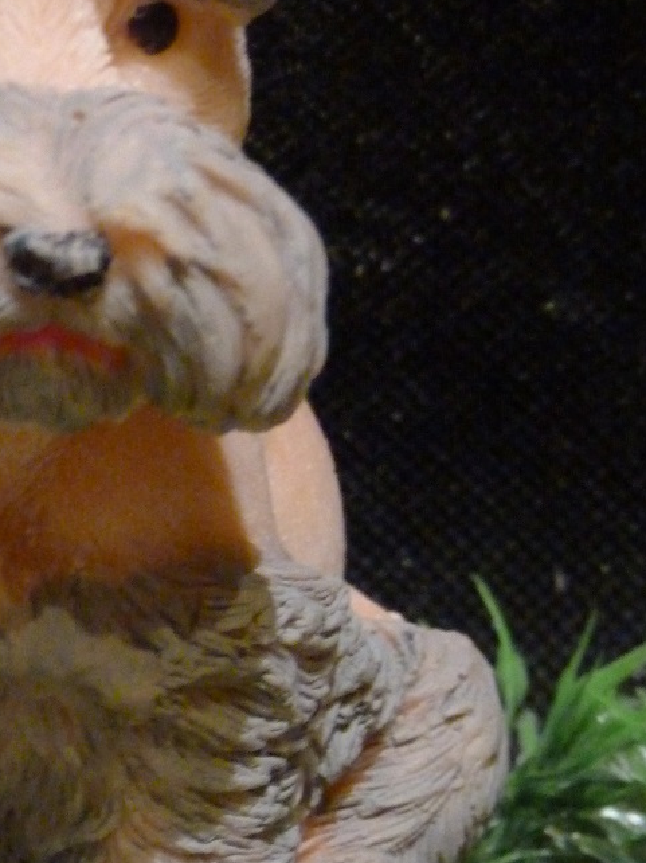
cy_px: 458
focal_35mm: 208
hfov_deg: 7.1
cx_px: 60
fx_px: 5179
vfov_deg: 9.5
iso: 800
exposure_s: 1/10
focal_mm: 18.6
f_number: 3.5
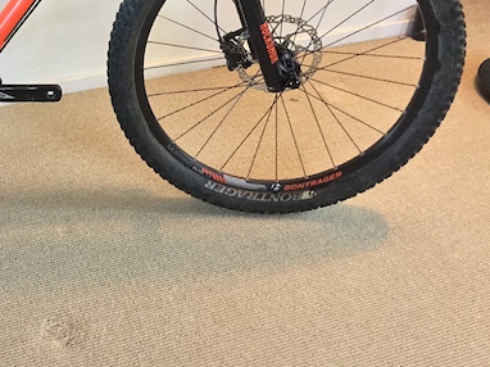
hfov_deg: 28.4
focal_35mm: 65
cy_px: -14
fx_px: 920
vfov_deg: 21.6
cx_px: 23
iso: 200
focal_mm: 3.3
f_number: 2.4
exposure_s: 1/30
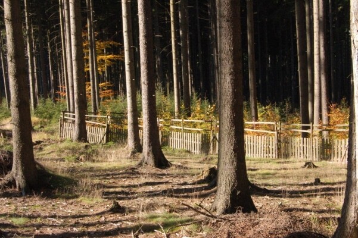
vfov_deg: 26.5
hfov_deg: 38.9
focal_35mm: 51
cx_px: 179
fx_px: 507
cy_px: 119
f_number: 10
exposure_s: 1/400
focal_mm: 34
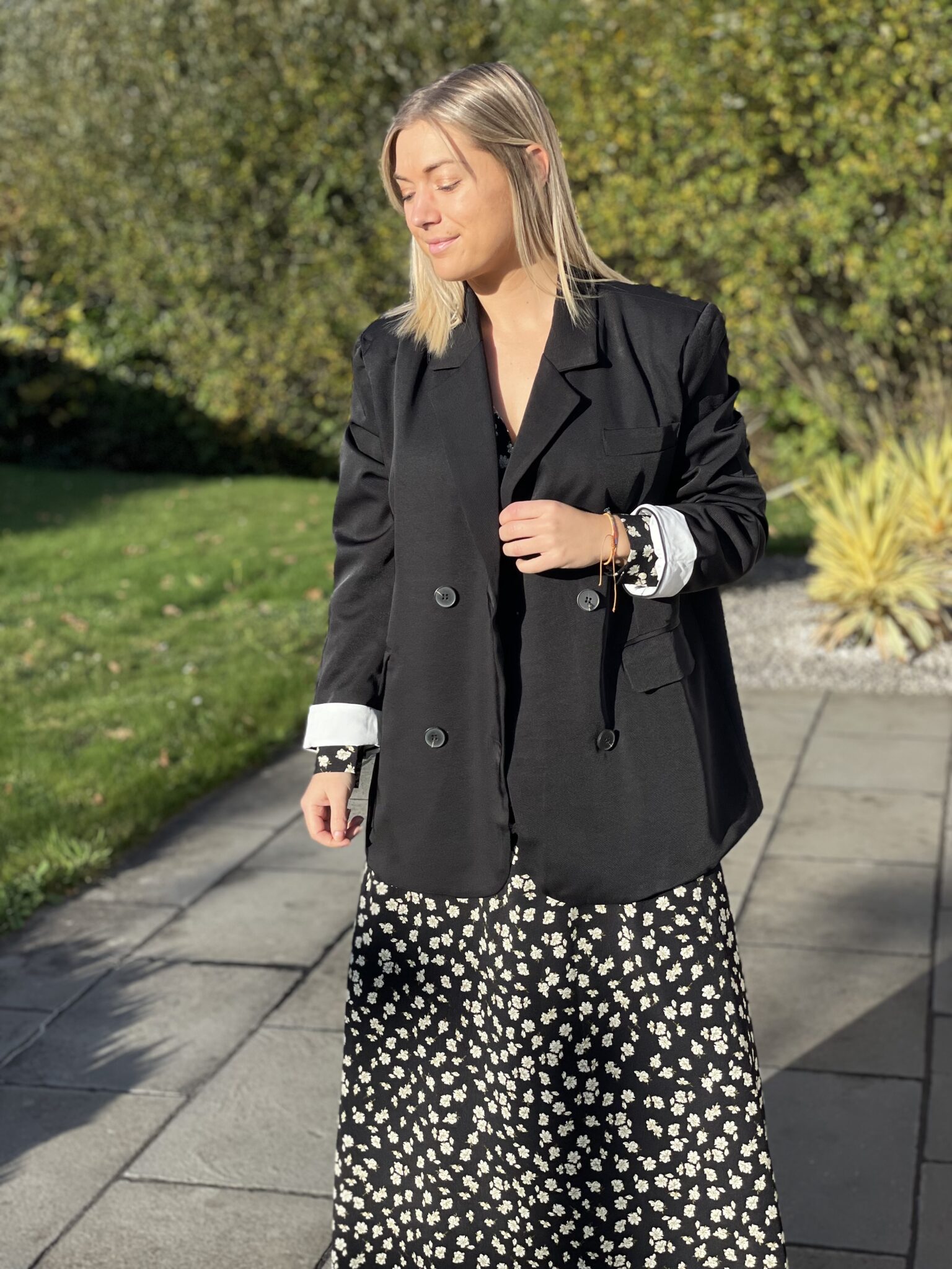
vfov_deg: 36.8
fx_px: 1907
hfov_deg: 28.0
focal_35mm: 52
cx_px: 476
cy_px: 634
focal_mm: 6
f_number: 2
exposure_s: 1/2398
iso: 32
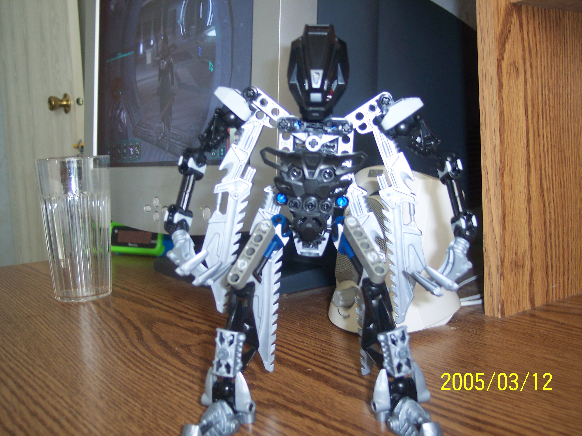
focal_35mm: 38
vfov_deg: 37.7
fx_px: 639
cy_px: 218
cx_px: 291
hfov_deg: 49.0
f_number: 2.8
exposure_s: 1/30
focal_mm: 8
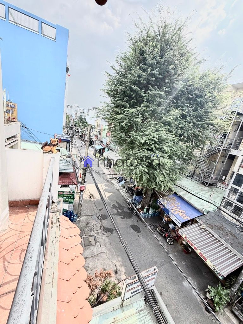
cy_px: 162
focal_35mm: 14
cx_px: 122
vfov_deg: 102.1
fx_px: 131
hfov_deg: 85.7
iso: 64
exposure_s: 1/442
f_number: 2.2
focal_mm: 2.22
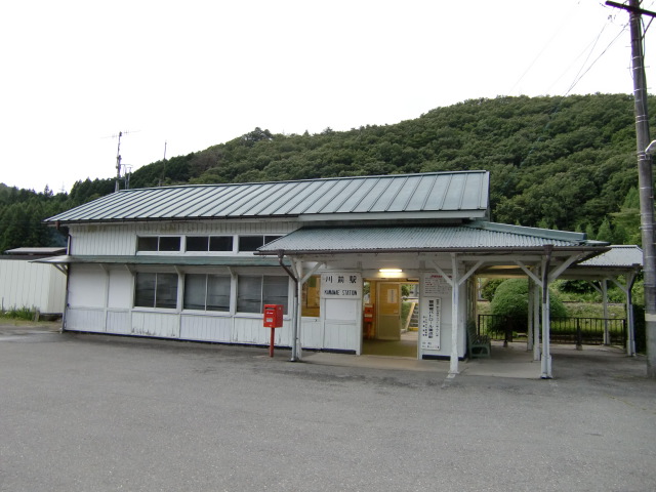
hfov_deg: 63.4
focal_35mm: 28
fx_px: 531
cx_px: 328
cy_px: 246
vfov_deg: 49.7
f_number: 2.6
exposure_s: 1/60
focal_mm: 4.9
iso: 200
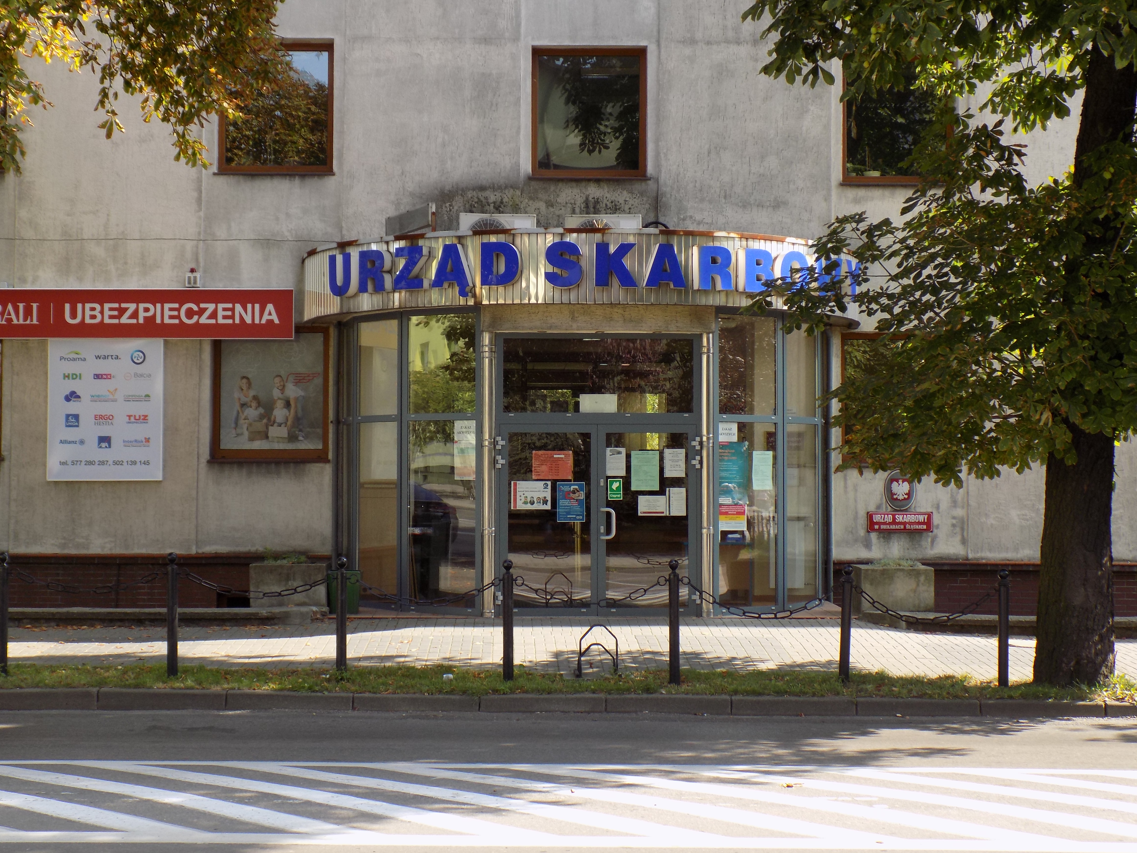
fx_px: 1938
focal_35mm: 59
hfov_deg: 32.7
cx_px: 568
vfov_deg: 24.8
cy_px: 426
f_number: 4
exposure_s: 1/160
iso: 80
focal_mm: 10.5
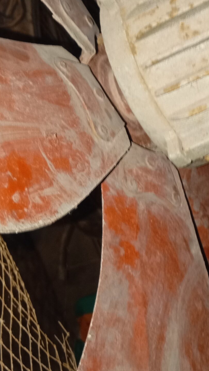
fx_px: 532
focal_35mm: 54
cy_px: 84
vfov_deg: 37.4
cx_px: 211
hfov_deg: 21.4
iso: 390
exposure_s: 1/16.7
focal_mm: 4.22
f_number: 1.8
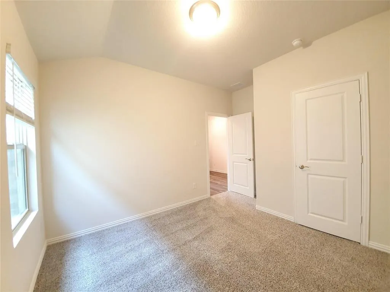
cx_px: 195
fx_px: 146
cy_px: 146
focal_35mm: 13
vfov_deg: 89.9
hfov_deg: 106.2
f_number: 2.2
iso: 320
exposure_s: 1/30
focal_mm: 1.8
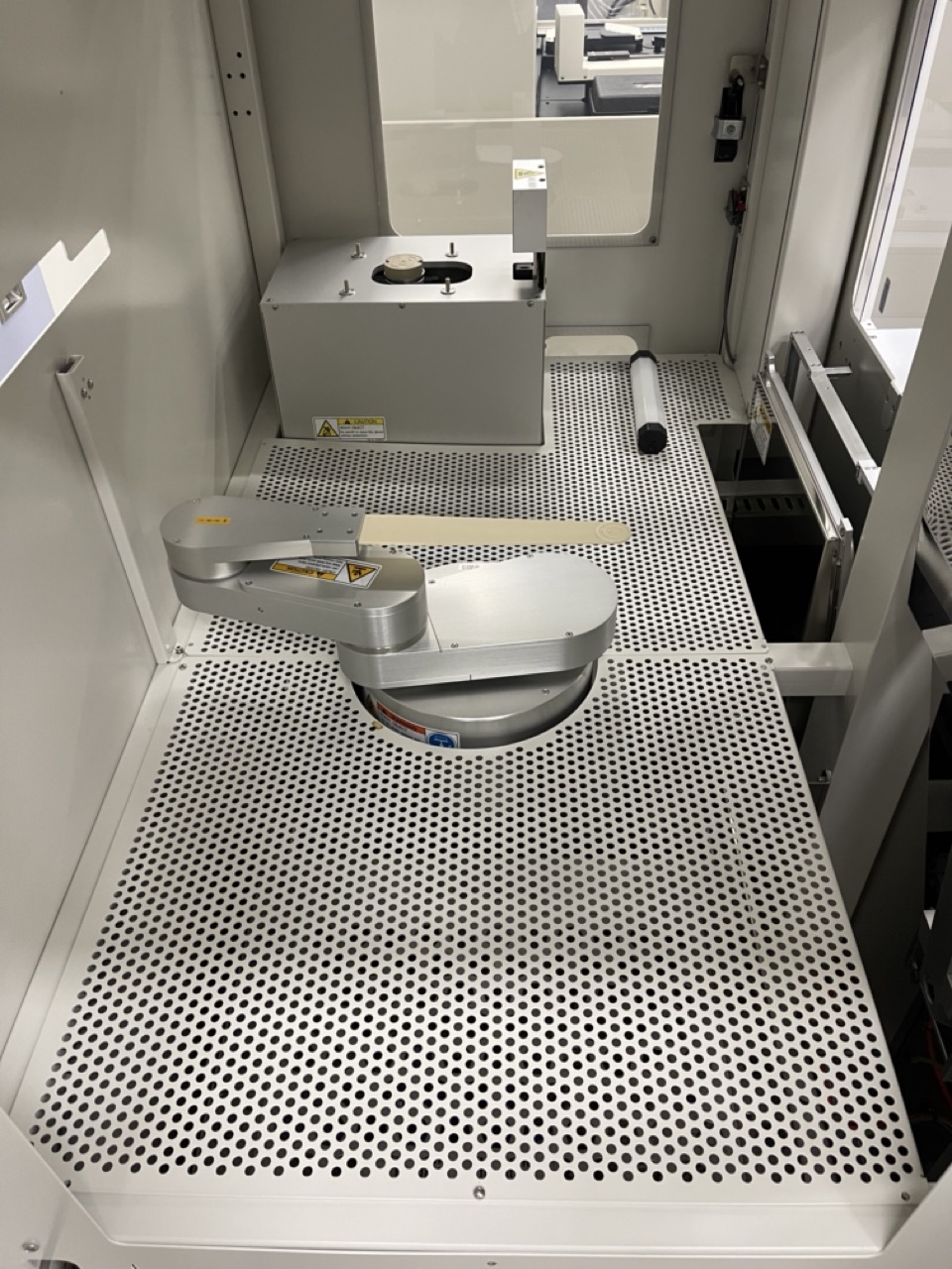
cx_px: 476
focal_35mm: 25
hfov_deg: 54.9
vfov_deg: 69.4
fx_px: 917
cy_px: 634
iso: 200
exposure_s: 1/60
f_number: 1.6
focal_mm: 5.1
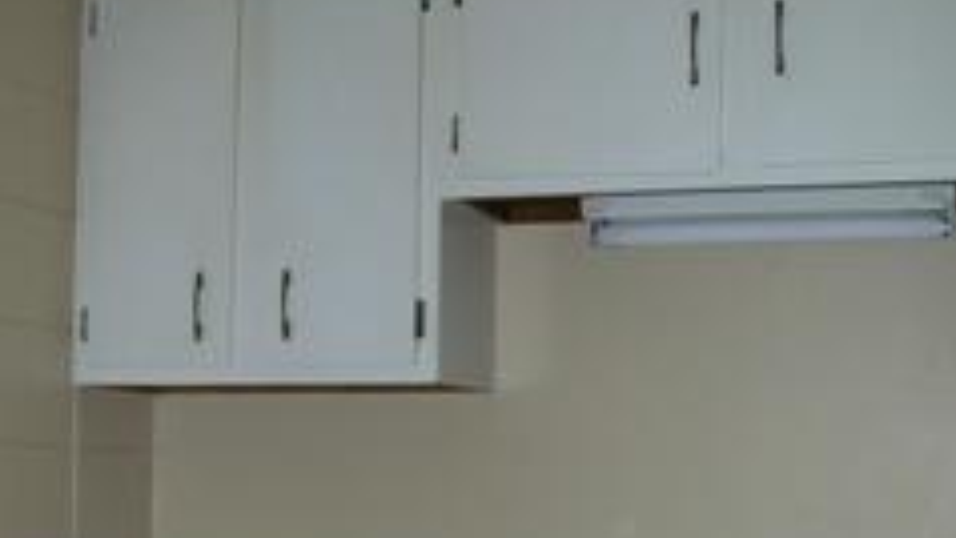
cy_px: 498
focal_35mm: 66
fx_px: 1673
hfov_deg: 31.9
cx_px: 530
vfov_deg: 18.0
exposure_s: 1/60
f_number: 2.7
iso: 64
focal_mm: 6
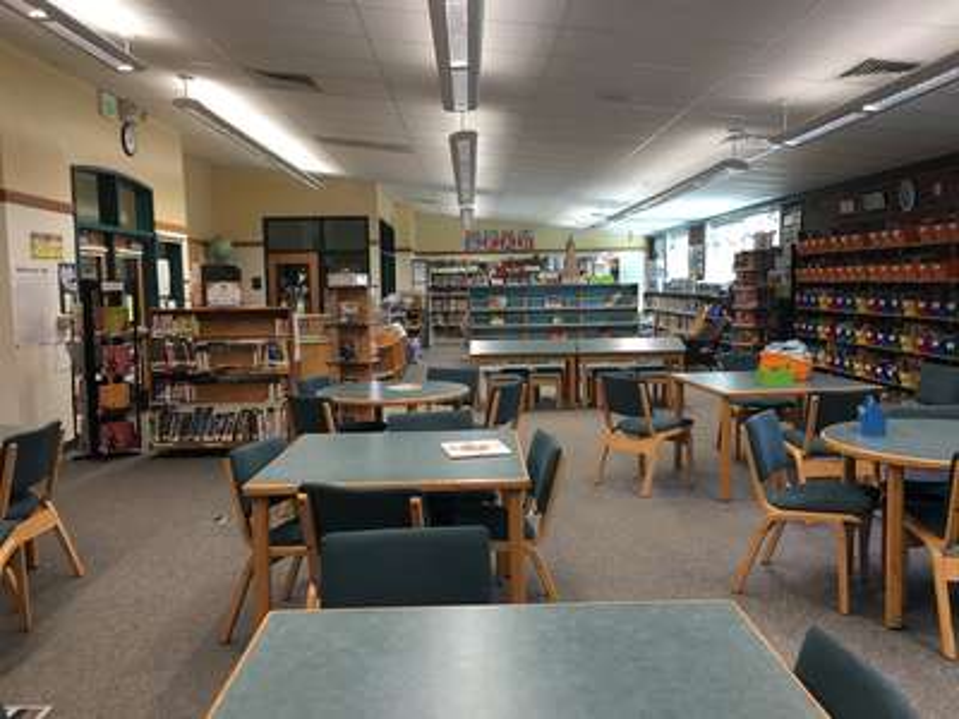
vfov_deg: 48.2
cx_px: 480
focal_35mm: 29
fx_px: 803
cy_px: 360
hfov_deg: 61.7
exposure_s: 1/15
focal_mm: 4.15
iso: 32
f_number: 2.2
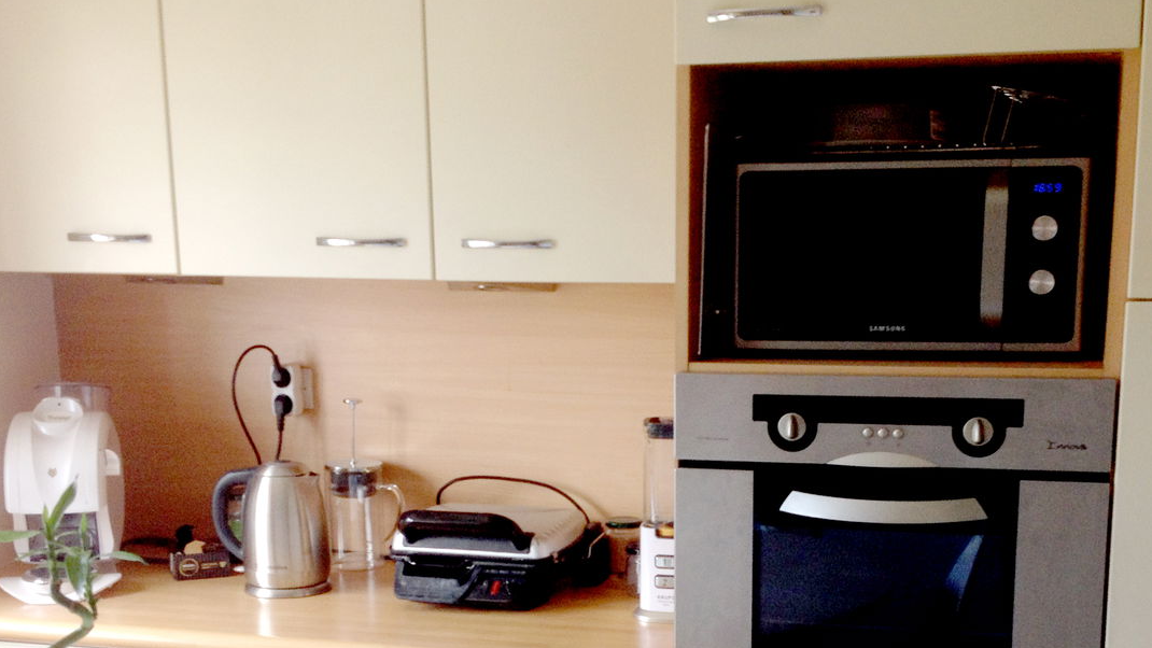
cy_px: 547
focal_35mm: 57
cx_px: 616
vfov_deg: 20.8
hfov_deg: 36.6
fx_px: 1741
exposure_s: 1/50
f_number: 2.4
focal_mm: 4.28
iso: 64
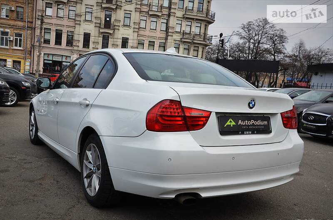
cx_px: 166
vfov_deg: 36.7
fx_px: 332
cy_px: 110
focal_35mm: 36
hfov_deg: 53.2
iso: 140
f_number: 8
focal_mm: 24
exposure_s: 1/250
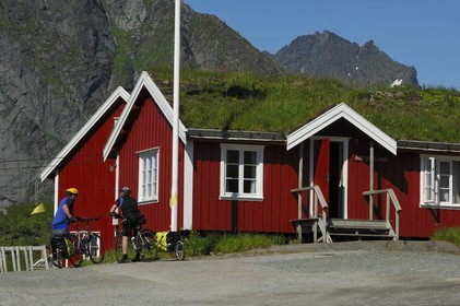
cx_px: 230
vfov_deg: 10.1
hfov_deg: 15.2
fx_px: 1724
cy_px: 153
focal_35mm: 135
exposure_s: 1/320
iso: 100
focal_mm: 90
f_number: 9.5
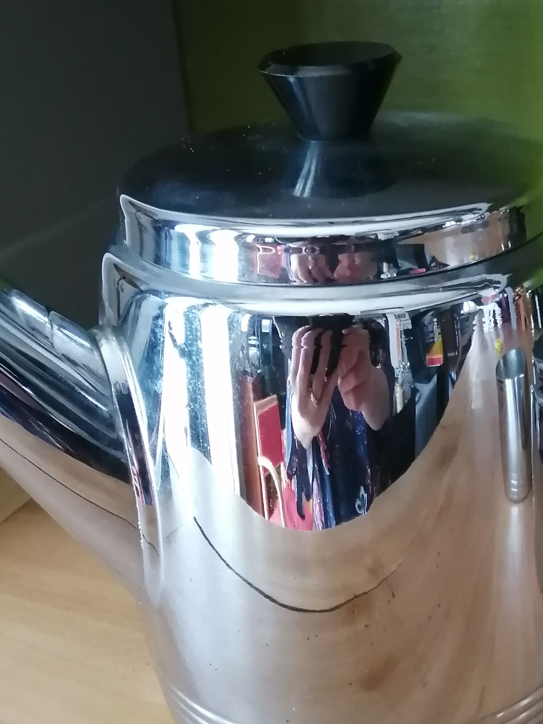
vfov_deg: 35.5
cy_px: 399
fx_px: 1130
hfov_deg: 26.9
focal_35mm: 54
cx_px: 351
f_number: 1.8
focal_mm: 3.6
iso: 320
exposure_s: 1/100
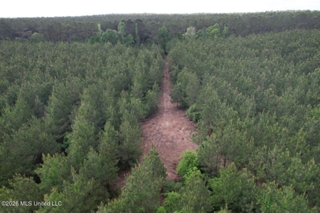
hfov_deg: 78.6
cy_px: 106
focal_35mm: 22
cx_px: 160
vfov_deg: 57.2
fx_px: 196
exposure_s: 1/640
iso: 150
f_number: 2.8
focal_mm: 8.38
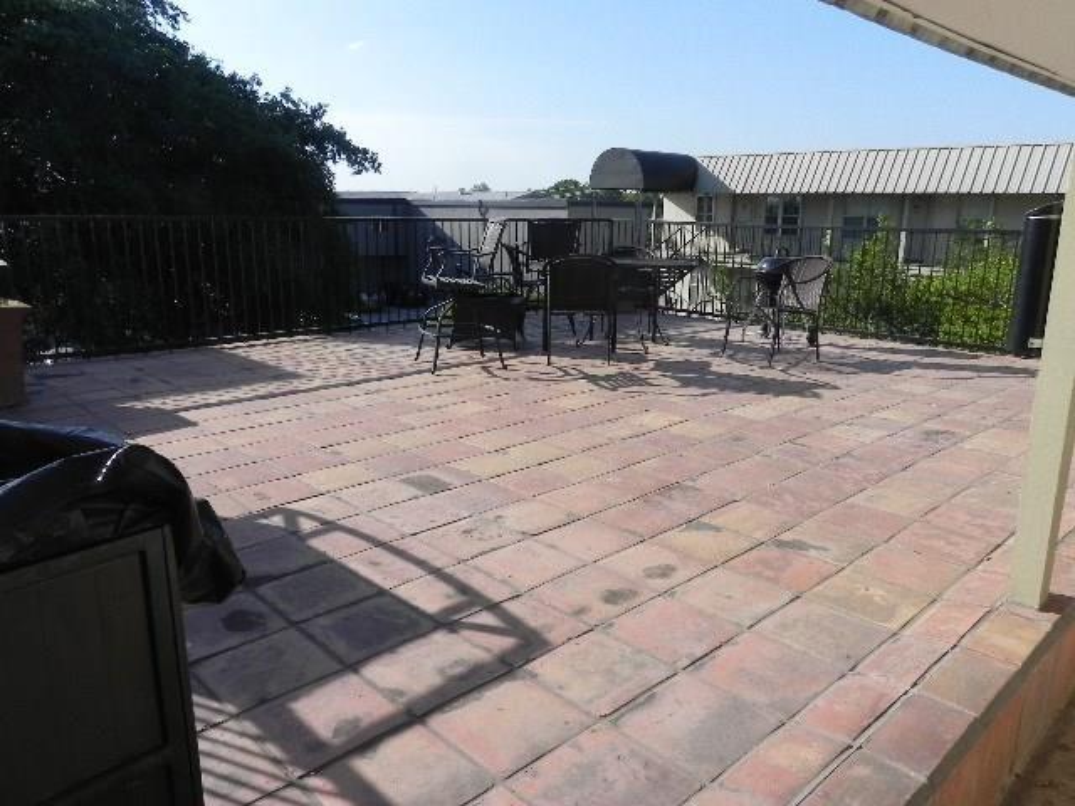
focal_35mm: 26
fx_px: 807
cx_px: 538
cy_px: 403
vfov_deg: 53.1
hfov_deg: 67.3
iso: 160
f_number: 7.1
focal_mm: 4.6
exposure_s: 1/380
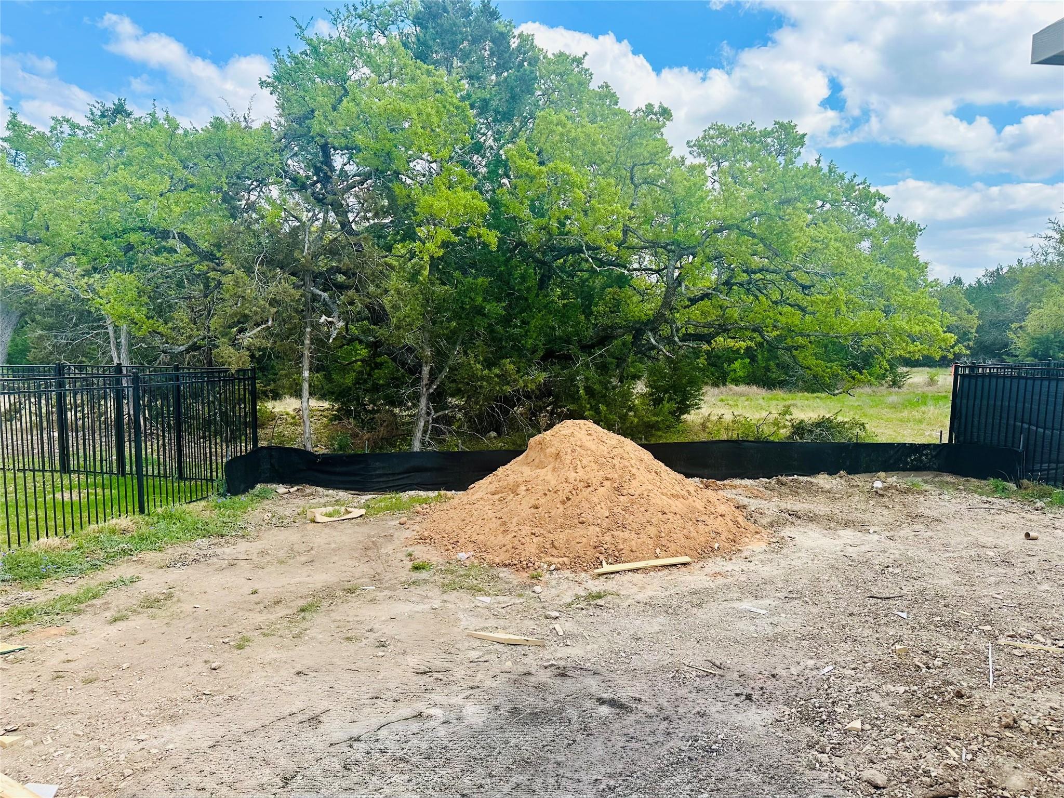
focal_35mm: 24
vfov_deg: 56.8
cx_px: 532
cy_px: 399
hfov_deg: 71.6
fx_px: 738
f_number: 1.78
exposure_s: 1/2155
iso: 80
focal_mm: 6.86
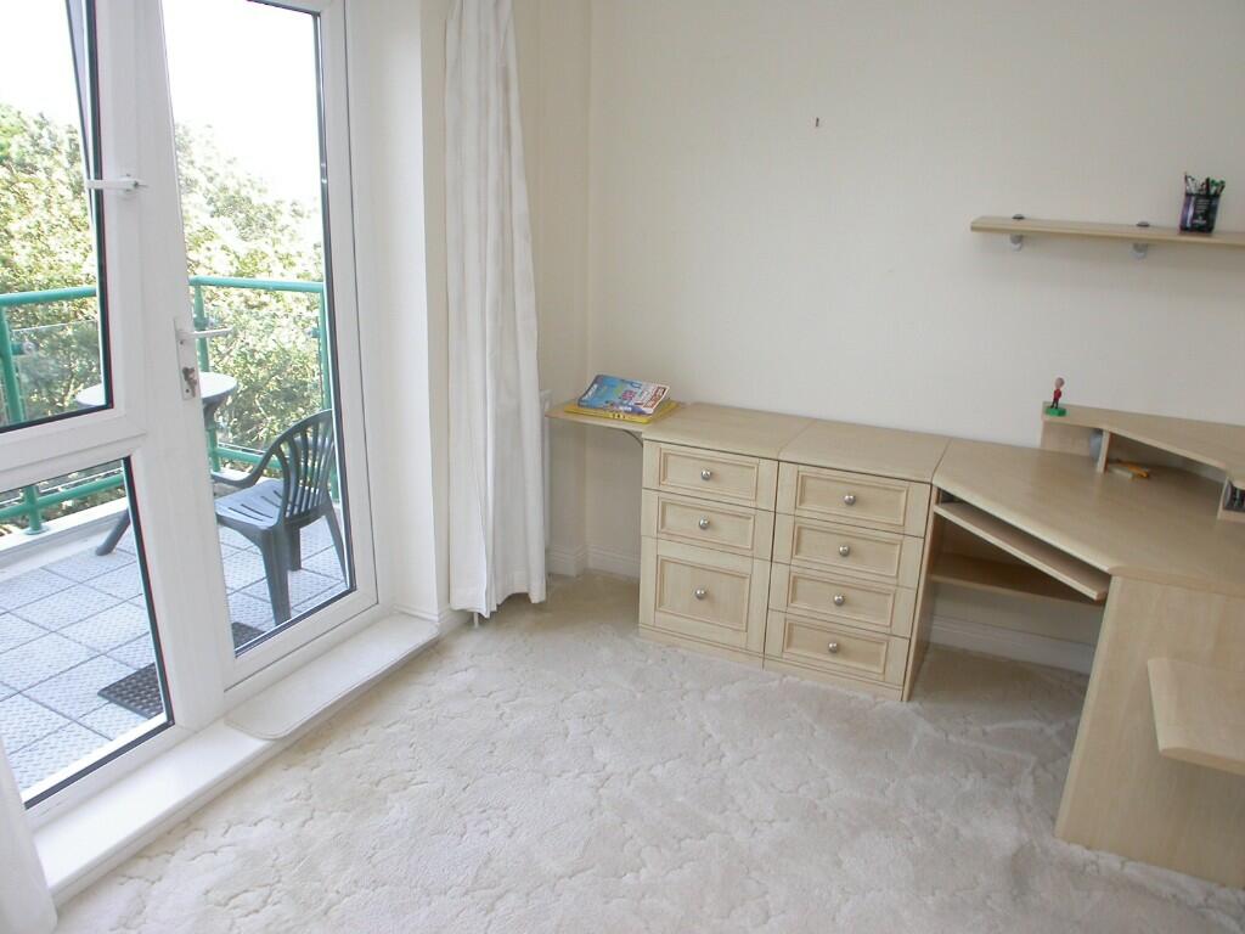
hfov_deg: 49.0
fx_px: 1367
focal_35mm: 38
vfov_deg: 37.7
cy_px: 467
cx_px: 622
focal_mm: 7.85
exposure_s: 1/65.7
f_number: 3.3
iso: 100
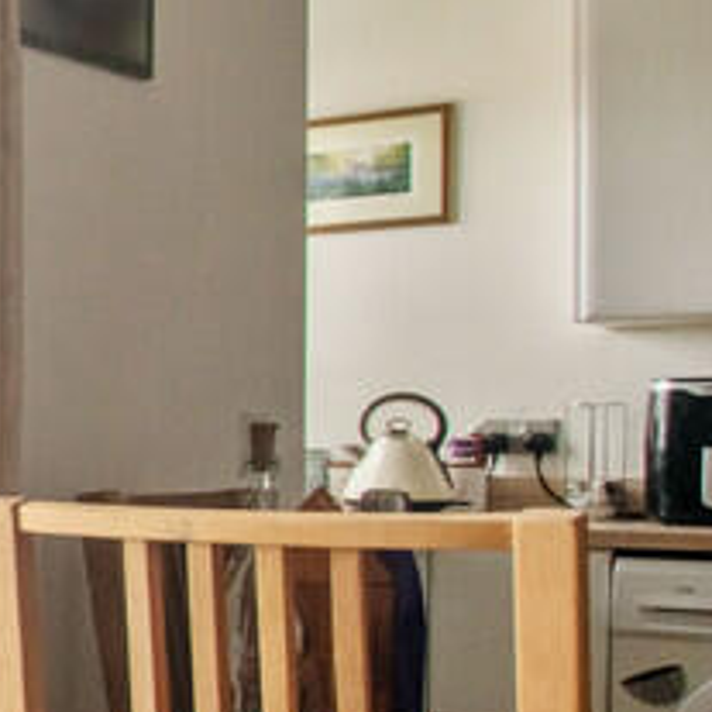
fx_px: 1466
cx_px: -936
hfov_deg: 15.8
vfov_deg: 27.2
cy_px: 452
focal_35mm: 63
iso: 200
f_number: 5
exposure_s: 1/640
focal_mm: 10
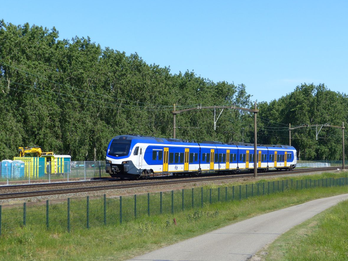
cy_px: 132
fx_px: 935
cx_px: 172
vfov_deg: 15.9
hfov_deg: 21.1
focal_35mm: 93
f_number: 4
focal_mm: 16.4
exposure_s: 1/640
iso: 100
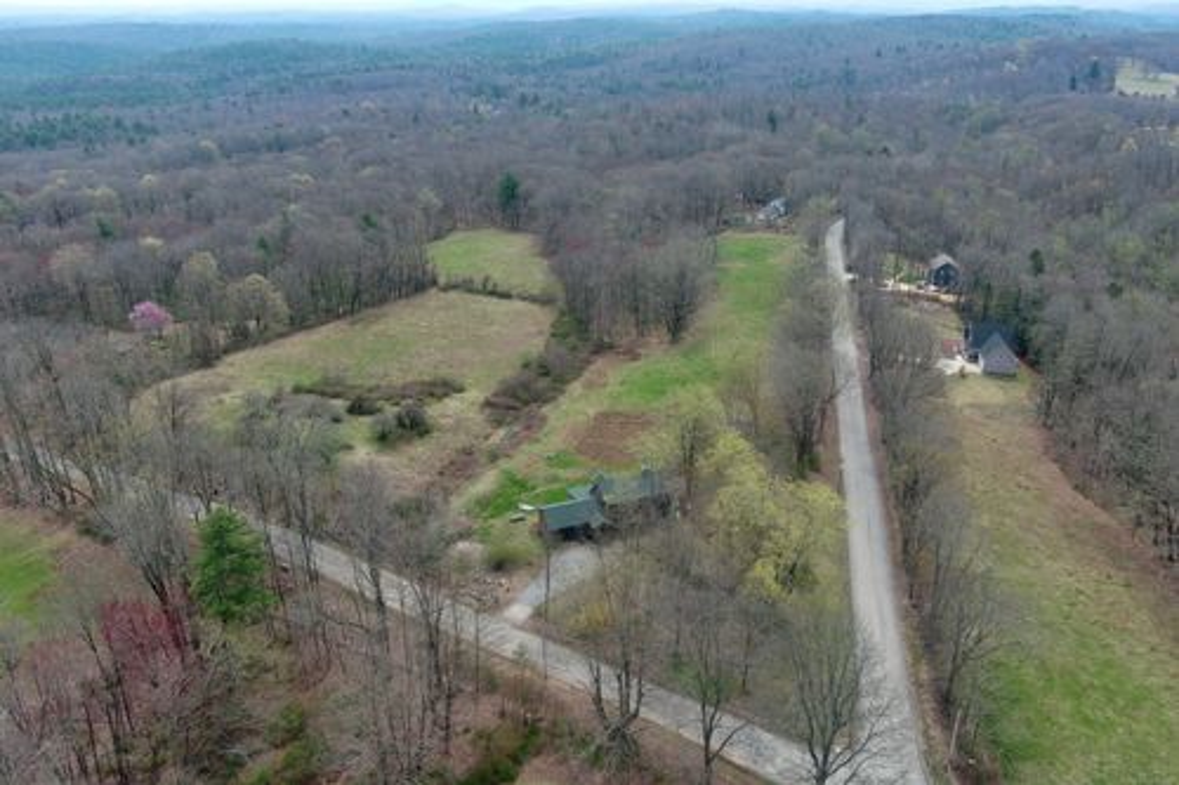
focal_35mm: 29
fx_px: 949
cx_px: 590
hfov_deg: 63.7
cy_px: 392
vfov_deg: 44.9
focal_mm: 10.57
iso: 100
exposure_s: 1/678
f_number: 2.8
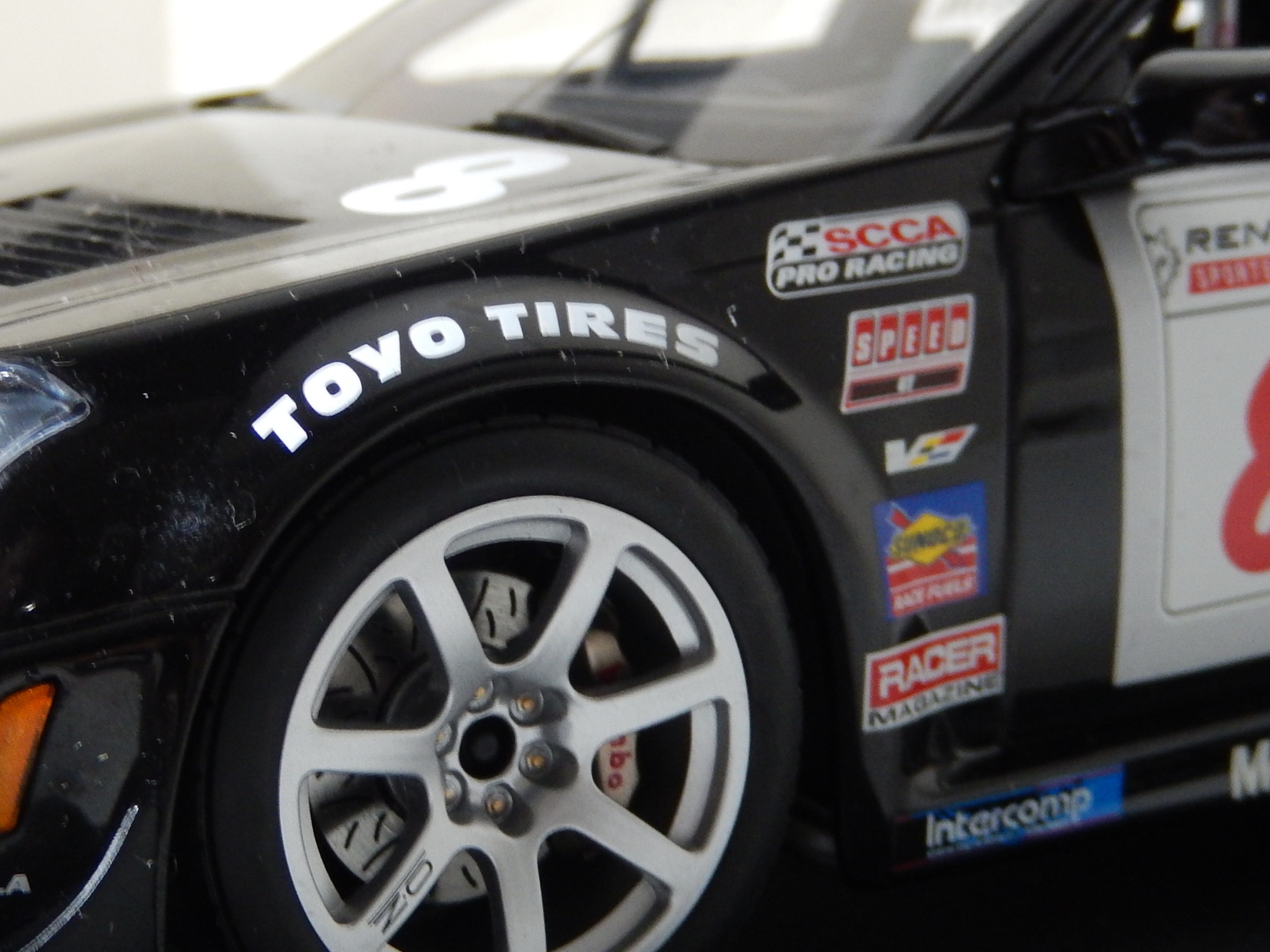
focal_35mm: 77
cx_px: 399
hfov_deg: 25.2
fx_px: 2825
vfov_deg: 19.1
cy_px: 438
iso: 400
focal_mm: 9.2
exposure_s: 1/10
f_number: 4.5
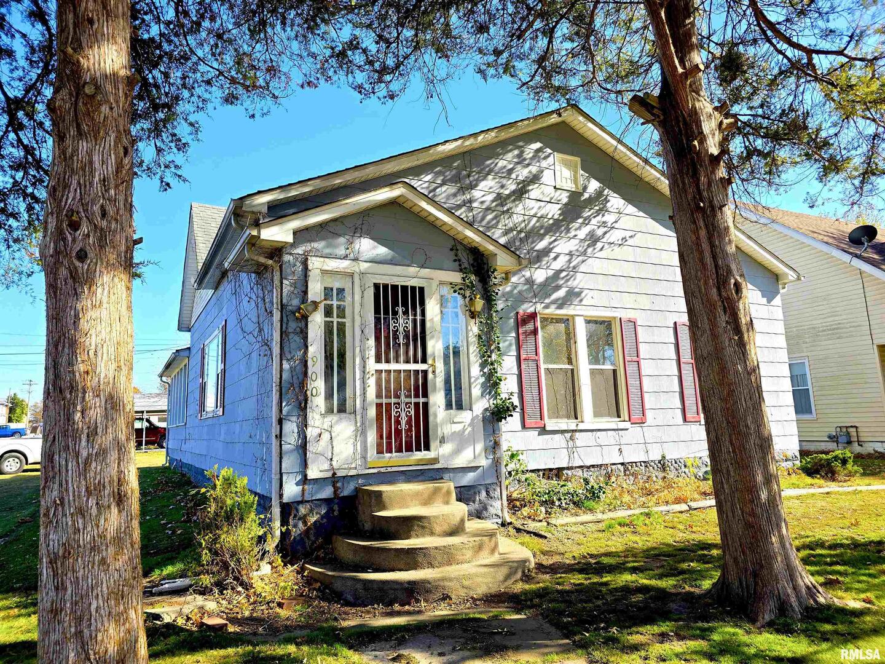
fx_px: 588
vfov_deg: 58.9
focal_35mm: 23
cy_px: 332
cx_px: 442
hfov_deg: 73.9
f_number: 1.7
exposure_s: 1/201
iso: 12
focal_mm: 6.3
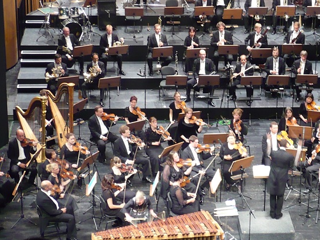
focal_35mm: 121
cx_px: 213
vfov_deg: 12.2
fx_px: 1118
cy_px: 109
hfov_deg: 16.3
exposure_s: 1/6
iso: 200
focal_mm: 10.4
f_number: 3.8
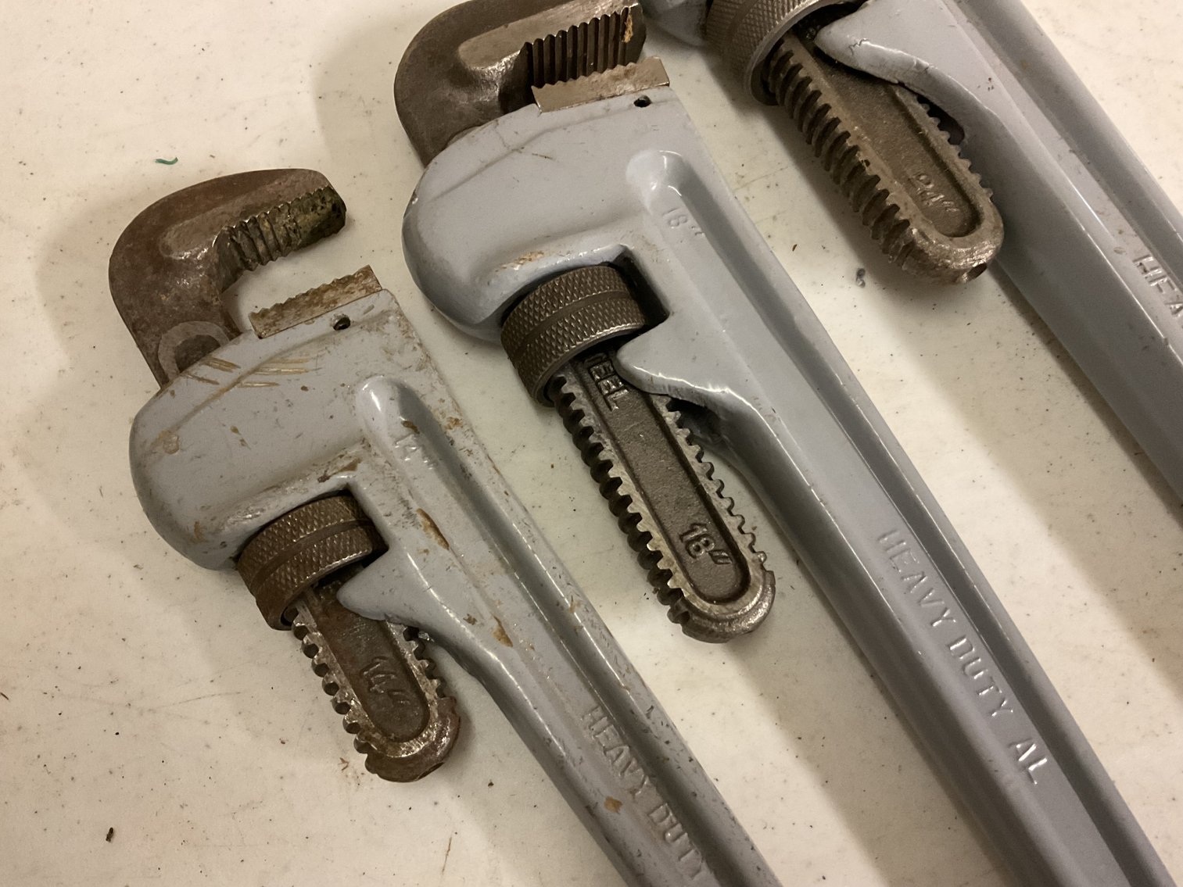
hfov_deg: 61.7
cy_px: 444
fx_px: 991
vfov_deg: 48.2
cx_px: 592
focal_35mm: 29
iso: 250
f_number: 1.8
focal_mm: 3
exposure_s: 1/40
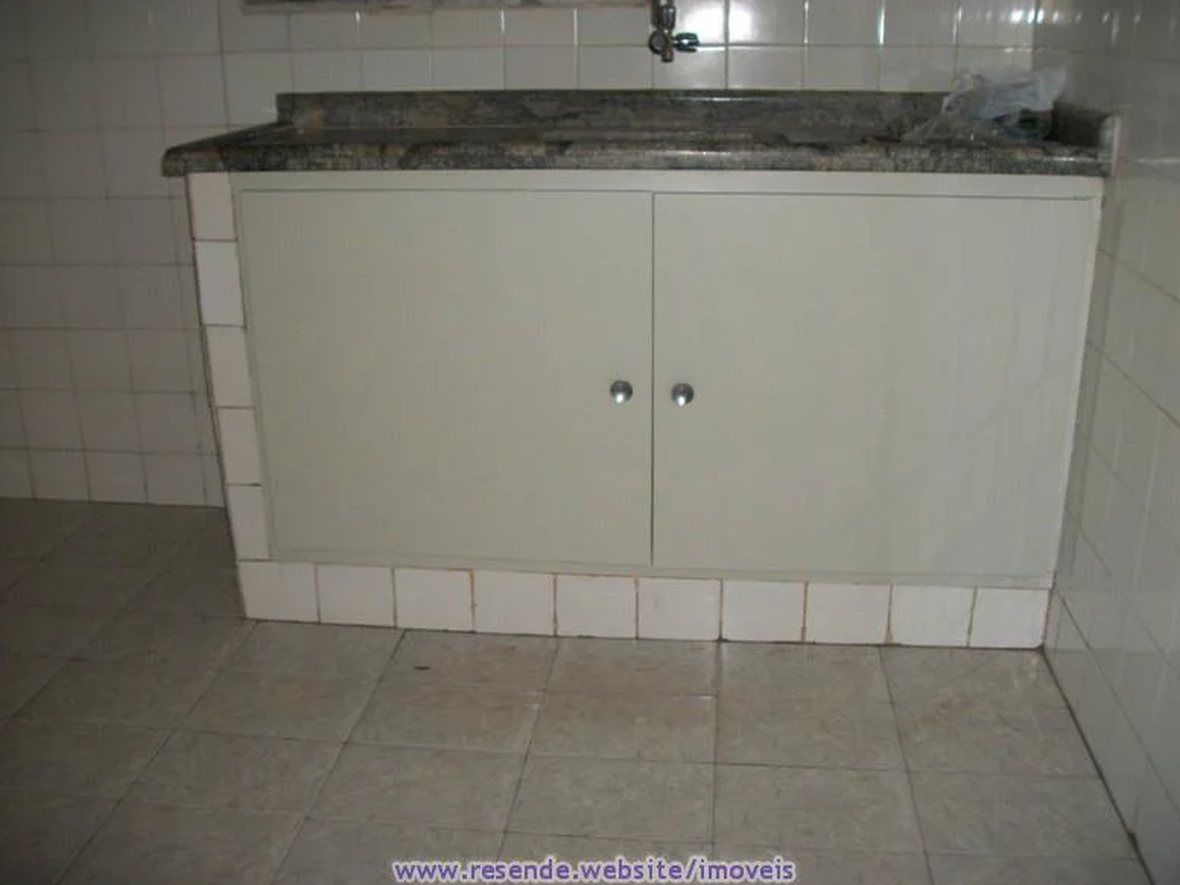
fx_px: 1125
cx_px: 596
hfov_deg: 55.4
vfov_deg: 42.9
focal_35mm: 33
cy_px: 438
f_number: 2.9
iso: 160
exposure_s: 1/60
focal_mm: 5.7
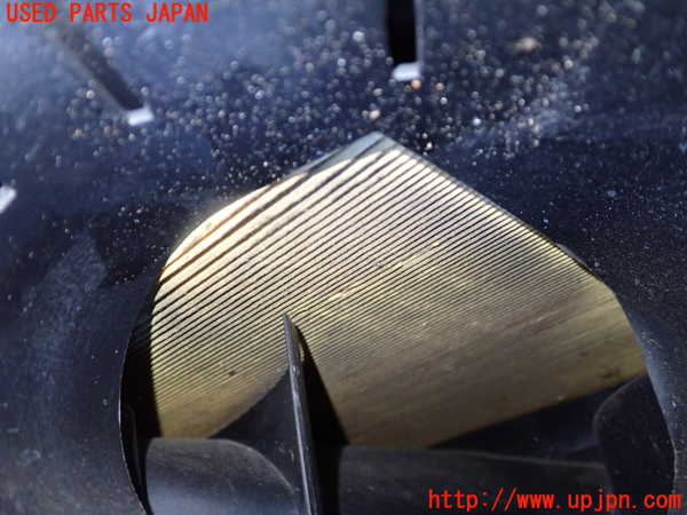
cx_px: 344
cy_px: 258
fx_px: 595
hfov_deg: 60.0
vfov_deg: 46.8
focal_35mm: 30
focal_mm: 5.4
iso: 640
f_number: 2.3
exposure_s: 1/30
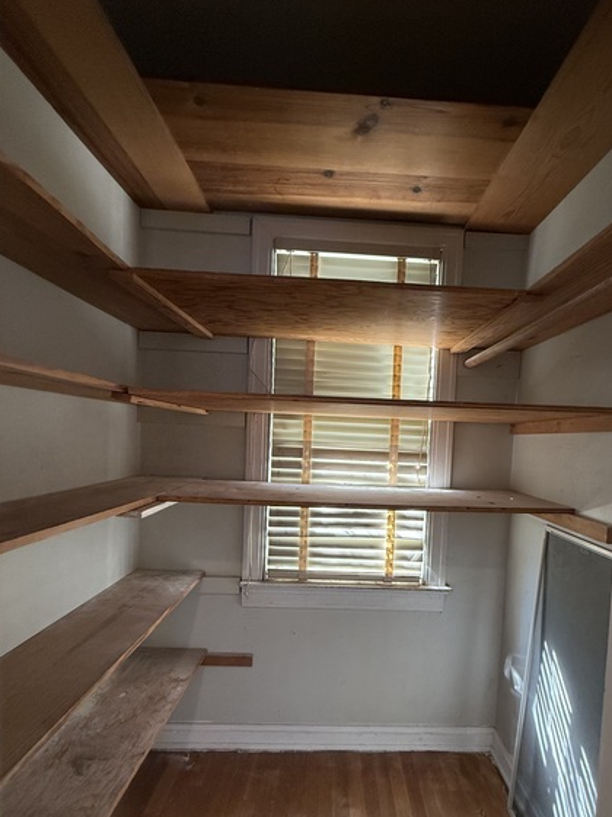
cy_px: 461
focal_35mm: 16
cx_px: 347
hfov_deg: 77.7
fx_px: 377
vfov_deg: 94.0
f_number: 2.2
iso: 250
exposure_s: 1/120
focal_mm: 2.22
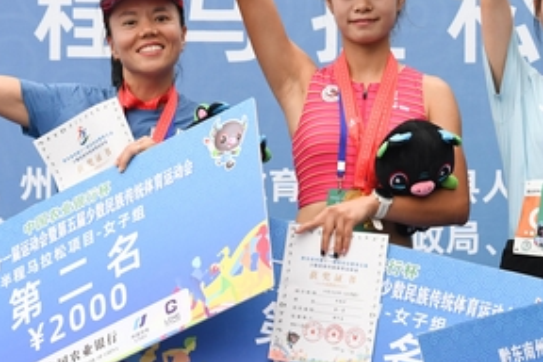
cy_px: 306
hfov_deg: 6.6
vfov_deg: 4.4
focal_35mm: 314
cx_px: 345
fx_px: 4736
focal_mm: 105
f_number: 5
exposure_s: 1/200
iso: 800
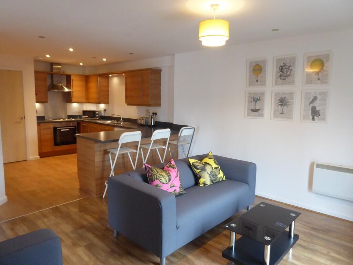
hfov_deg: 69.4
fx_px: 255
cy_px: 132
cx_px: 176
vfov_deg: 54.9
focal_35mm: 25
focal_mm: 4.3
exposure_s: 1/20
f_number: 3.3
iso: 400
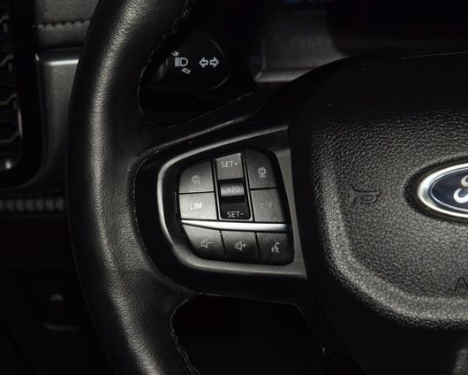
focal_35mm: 119
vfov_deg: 13.0
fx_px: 1648
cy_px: 187
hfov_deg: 16.2
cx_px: 237
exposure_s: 1/125
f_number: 8
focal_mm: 70
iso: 100
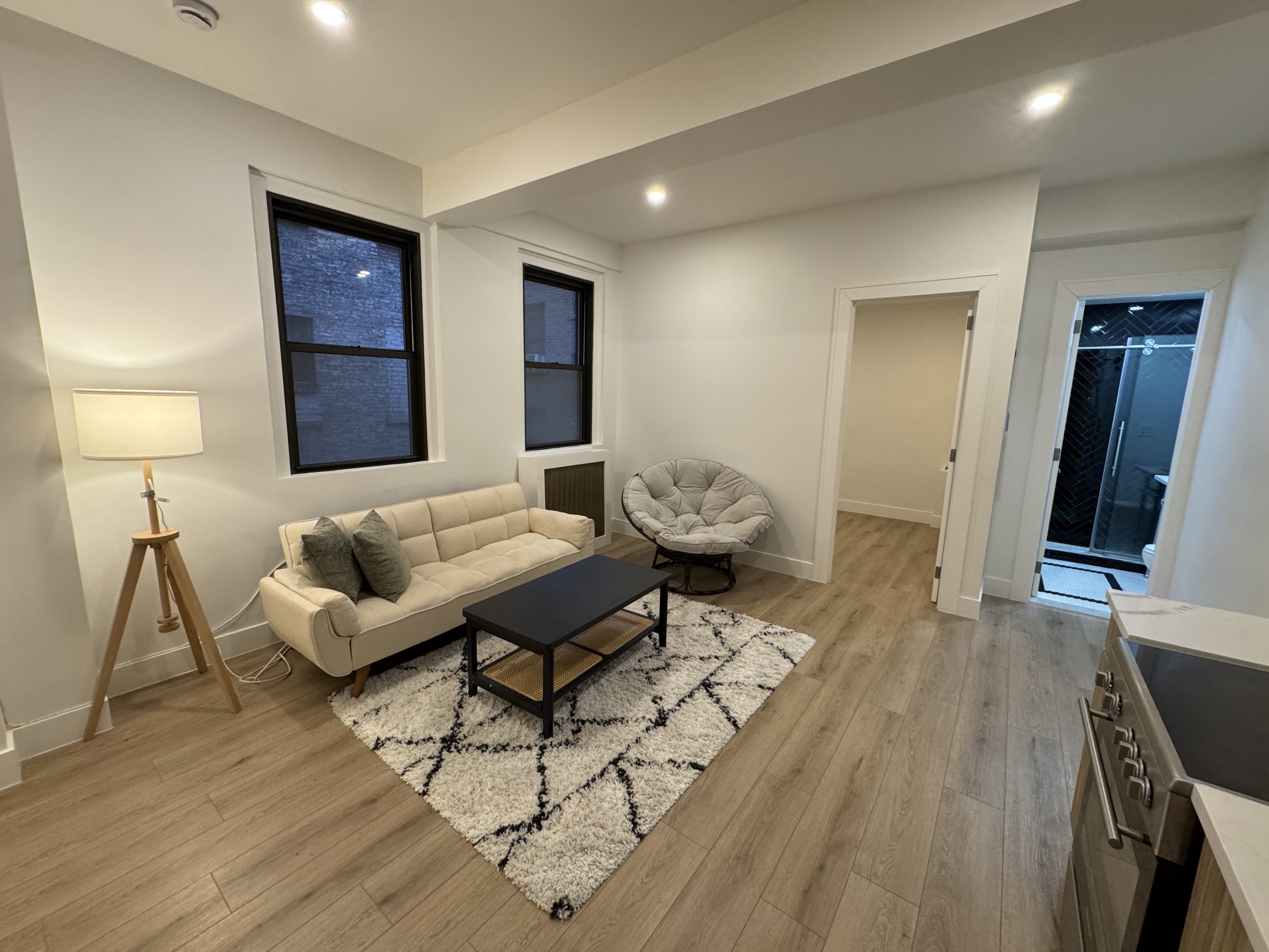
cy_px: 476
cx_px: 634
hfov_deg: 102.1
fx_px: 513
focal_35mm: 14
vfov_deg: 85.7
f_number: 2.2
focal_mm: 2.22
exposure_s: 1/60
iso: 320
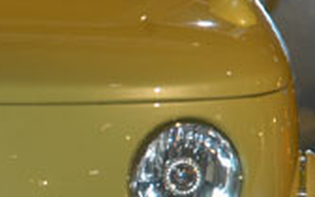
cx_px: -218
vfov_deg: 3.0
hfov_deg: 4.7
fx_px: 3803
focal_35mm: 443
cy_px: 124
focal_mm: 72
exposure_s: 1/60
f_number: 5
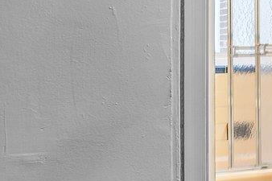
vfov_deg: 13.3
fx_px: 778
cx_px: 662
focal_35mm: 103
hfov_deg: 13.8
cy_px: 65
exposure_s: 1/1.25
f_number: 5.6
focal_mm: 17
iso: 200
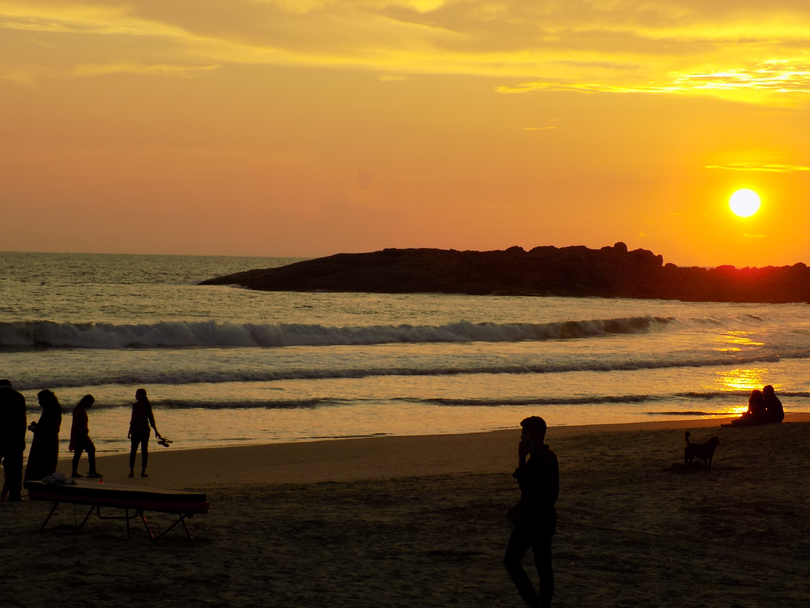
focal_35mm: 97
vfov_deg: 15.2
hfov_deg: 20.2
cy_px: 304
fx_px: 2270
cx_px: 405
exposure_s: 1/320
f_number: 4.6
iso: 80
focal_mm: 17.2
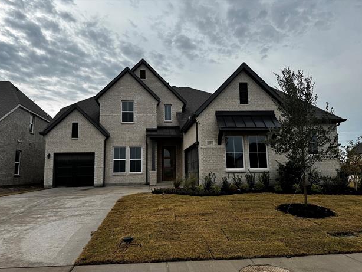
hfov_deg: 69.4
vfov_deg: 54.9
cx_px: 180
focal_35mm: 25
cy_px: 140
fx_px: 262
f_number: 1.78
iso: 80
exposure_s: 1/3413
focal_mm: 6.76
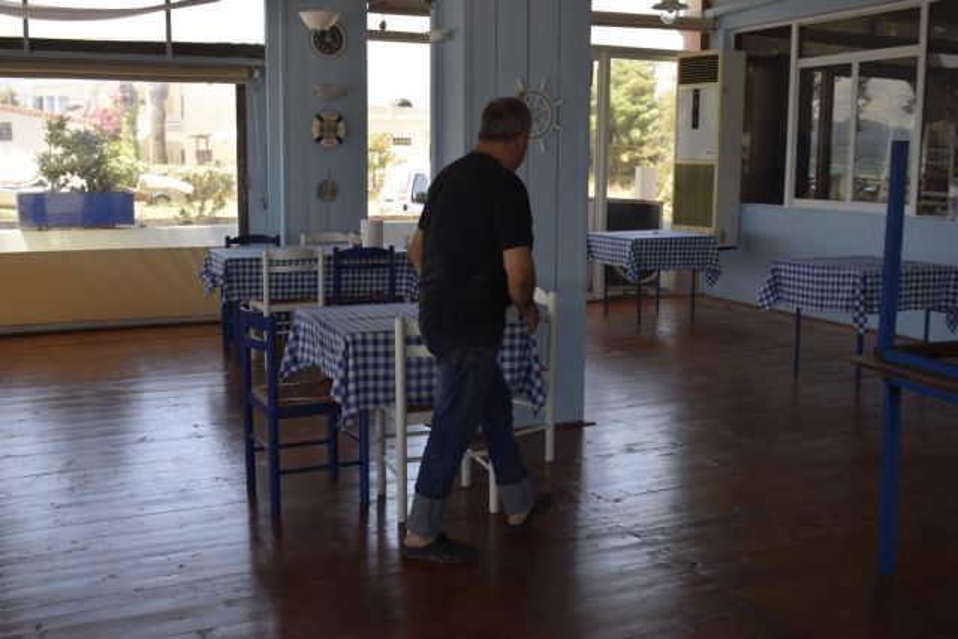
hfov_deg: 47.9
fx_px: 1078
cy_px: 320
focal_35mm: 40
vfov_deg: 33.0
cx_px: 479
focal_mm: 27
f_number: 6.3
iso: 200
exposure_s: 1/160
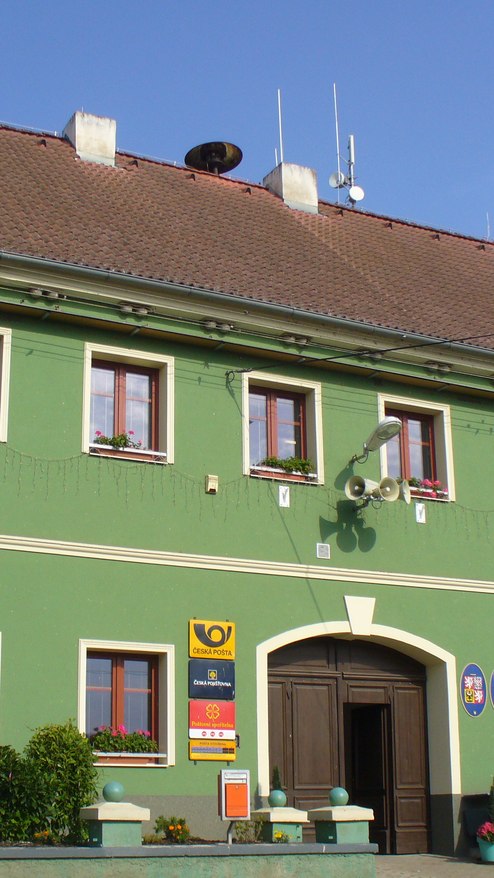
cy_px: 440
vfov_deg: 38.5
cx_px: 237
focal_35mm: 54
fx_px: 1258
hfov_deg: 22.2
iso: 80
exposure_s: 1/320
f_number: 5.6
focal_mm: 6.1
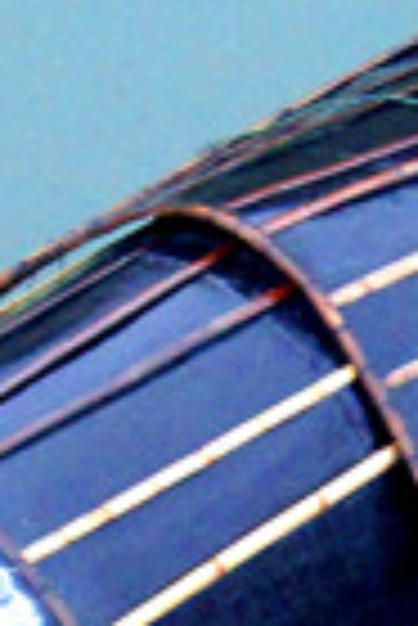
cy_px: 635
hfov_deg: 2.6
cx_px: 800
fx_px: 9329
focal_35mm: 537
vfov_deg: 3.8
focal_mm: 50
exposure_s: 1/100
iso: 1600
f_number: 5.6
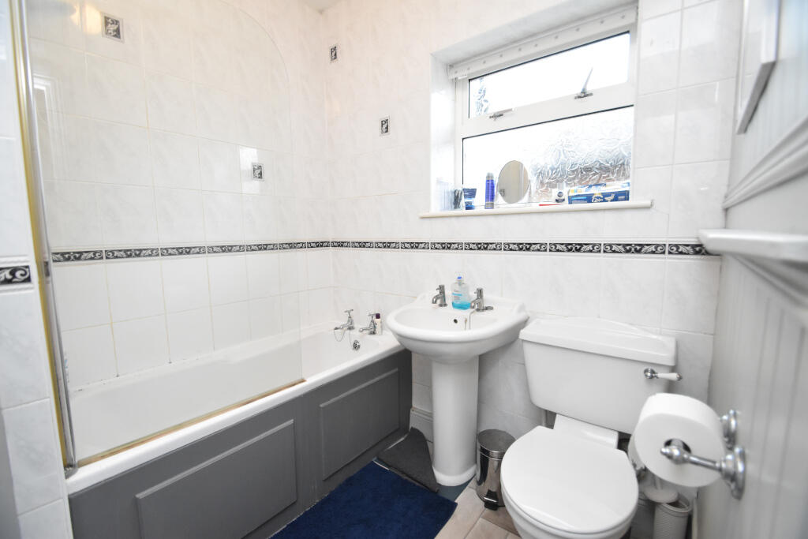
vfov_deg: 77.3
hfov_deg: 100.4
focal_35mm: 15
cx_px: 404
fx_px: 337
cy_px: 270
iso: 1800
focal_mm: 10
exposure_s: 1/125
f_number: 3.5
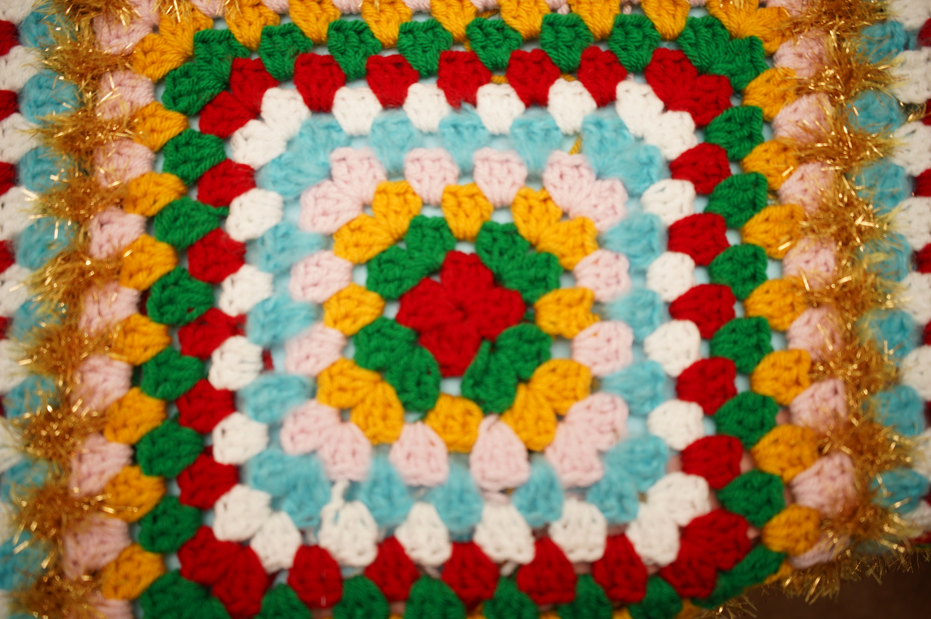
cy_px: 310
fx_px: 930
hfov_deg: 53.2
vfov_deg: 36.8
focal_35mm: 36
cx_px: 466
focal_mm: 36
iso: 500
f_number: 4
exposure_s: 1/50
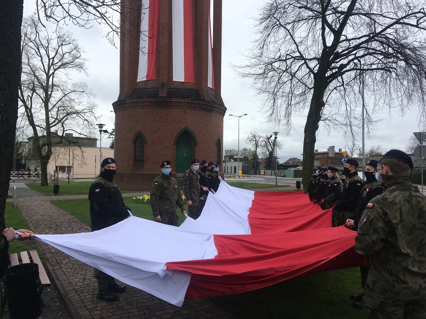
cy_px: 160
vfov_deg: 48.2
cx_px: 213
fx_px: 357
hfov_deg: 61.7
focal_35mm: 29
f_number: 2.2
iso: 25
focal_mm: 4.15
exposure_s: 1/845
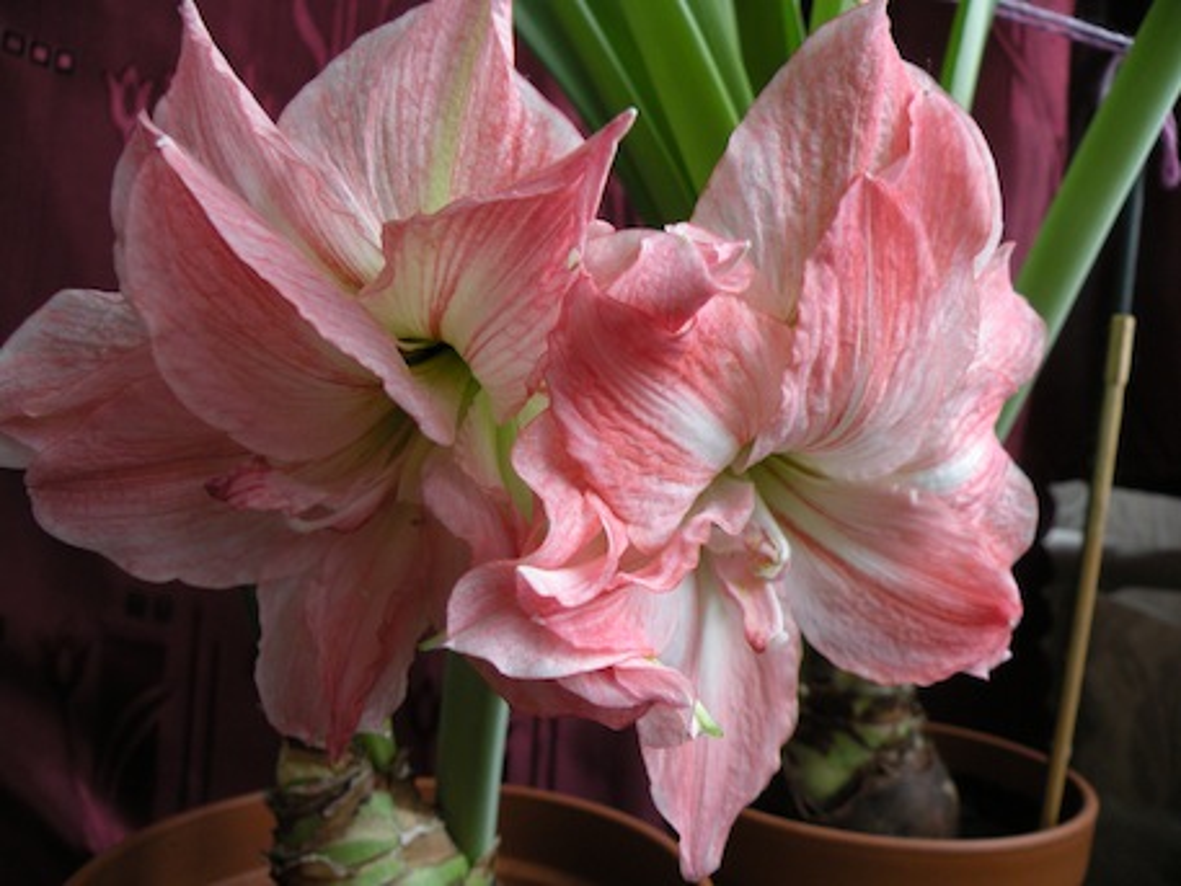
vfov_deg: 51.4
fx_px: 921
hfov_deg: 65.3
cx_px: 590
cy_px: 443
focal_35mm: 27
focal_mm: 4.7
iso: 164
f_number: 2.8
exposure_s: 1/60
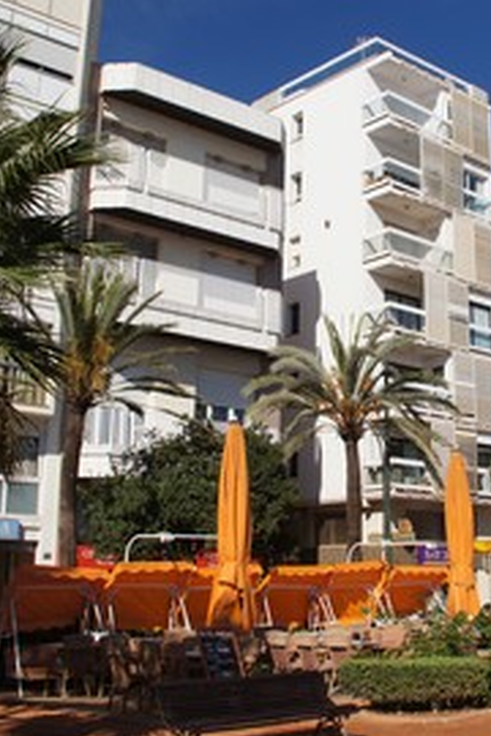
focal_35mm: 46
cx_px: 398
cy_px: 326
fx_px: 941
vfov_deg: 42.7
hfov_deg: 28.6
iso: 100
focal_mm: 18
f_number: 6.3
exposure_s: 1/1000
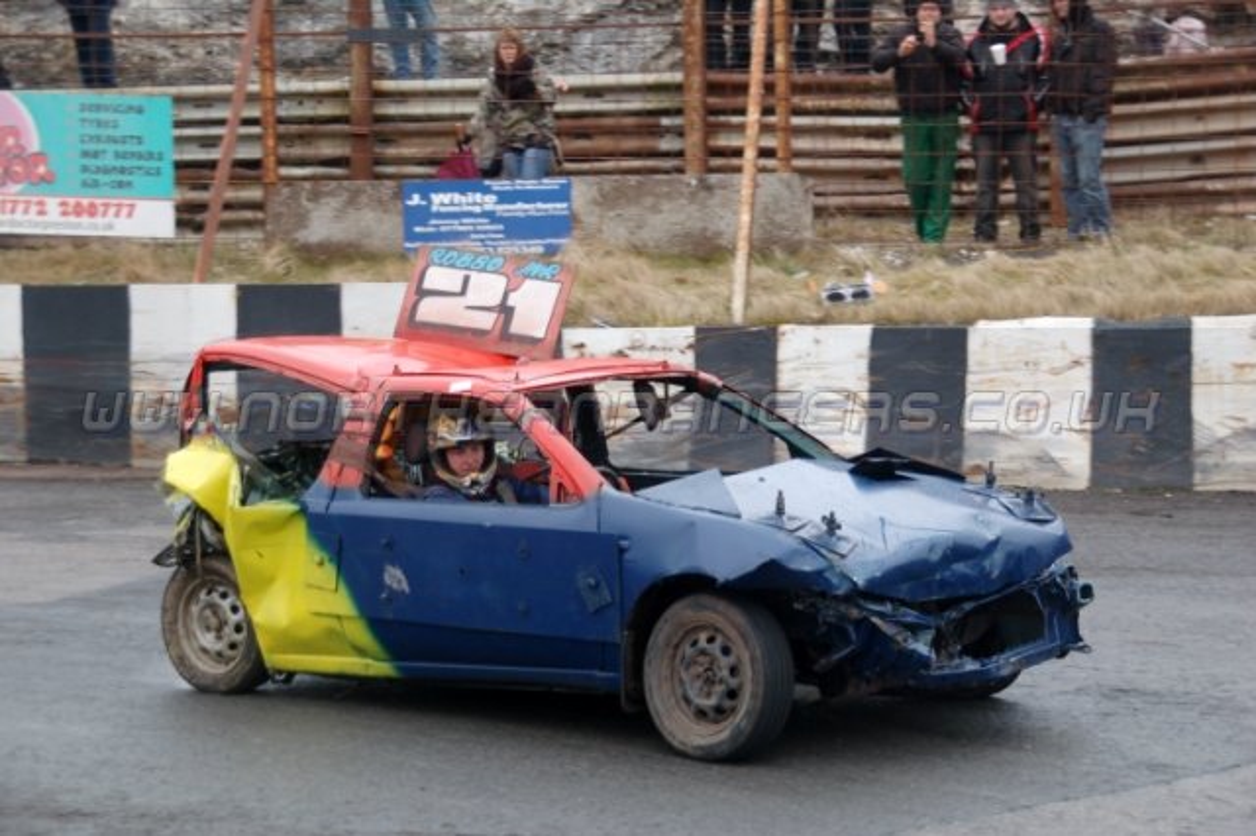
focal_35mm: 82
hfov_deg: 24.6
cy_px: 418
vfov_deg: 16.5
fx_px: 2877
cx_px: 628
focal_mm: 55
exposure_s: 1/320
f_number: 5.3
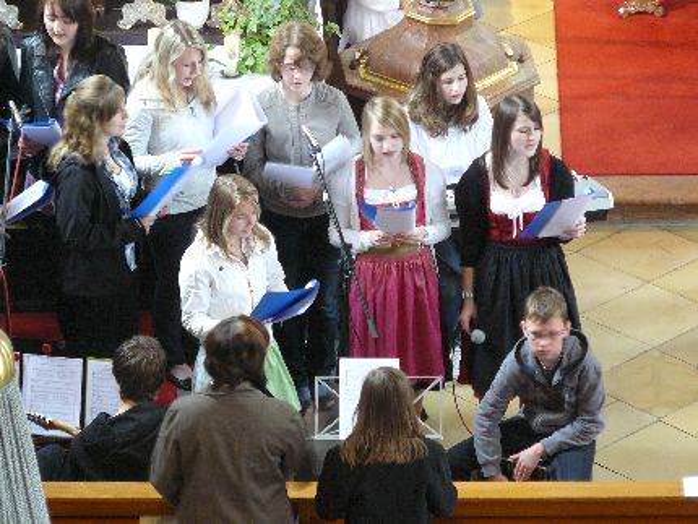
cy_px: 262
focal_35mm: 198
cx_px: 349
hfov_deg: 10.0
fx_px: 3995
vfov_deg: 7.5
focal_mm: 32.9
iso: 200
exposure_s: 1/5
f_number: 3.3
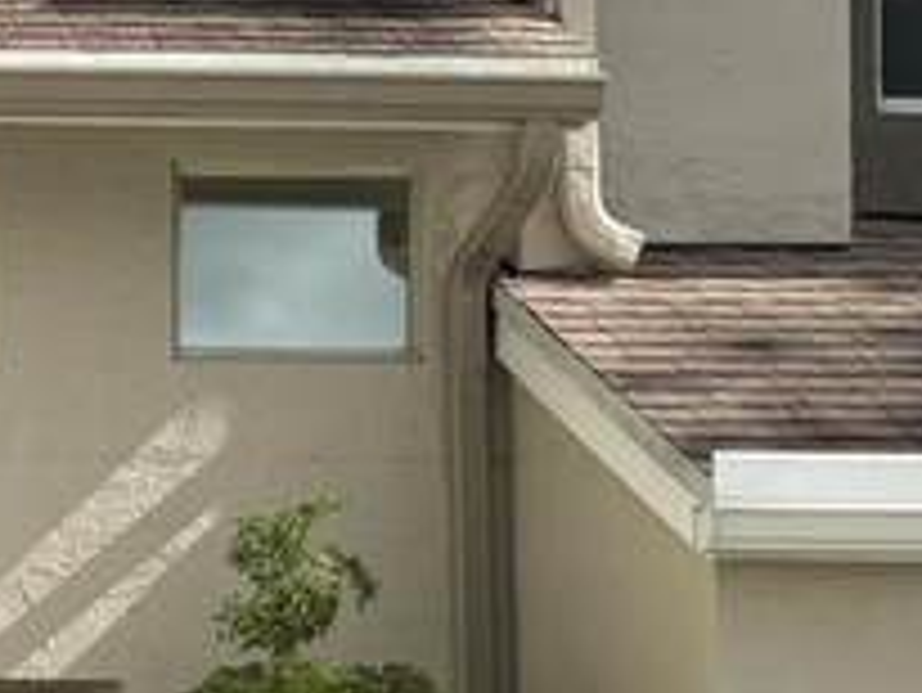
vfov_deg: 9.1
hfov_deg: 11.3
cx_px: -769
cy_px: 734
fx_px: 4317
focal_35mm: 162
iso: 50
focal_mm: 5.96
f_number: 1.6
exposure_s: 1/5348
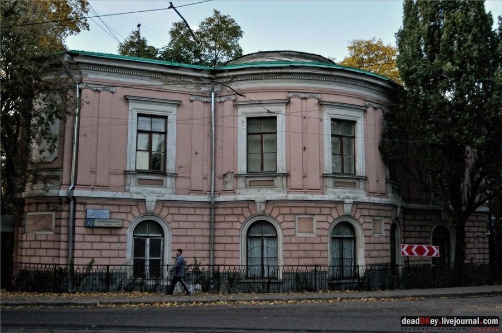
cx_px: 251
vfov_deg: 36.8
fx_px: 501
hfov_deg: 53.2
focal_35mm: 36
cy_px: 166
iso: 800
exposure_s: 1/250
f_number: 3.5
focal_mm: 24
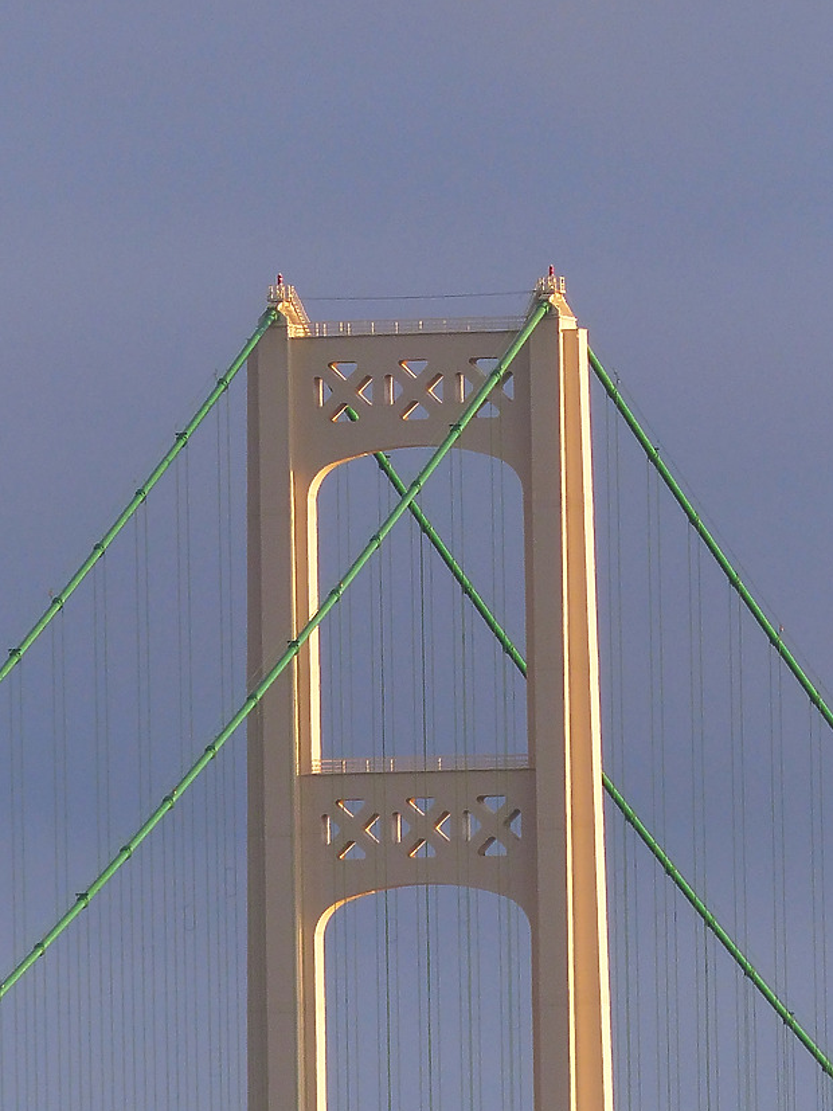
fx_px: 41914
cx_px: 410
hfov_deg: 1.1
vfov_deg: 1.5
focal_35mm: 1306
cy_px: 571
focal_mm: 108
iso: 100
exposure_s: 1/250
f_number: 4
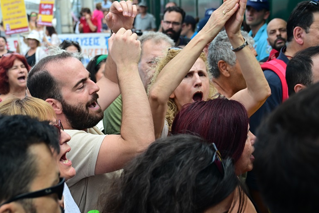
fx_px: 523
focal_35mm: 59
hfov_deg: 33.6
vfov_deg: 22.9
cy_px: 67
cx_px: 103
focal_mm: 38
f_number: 4
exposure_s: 1/1000
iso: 400
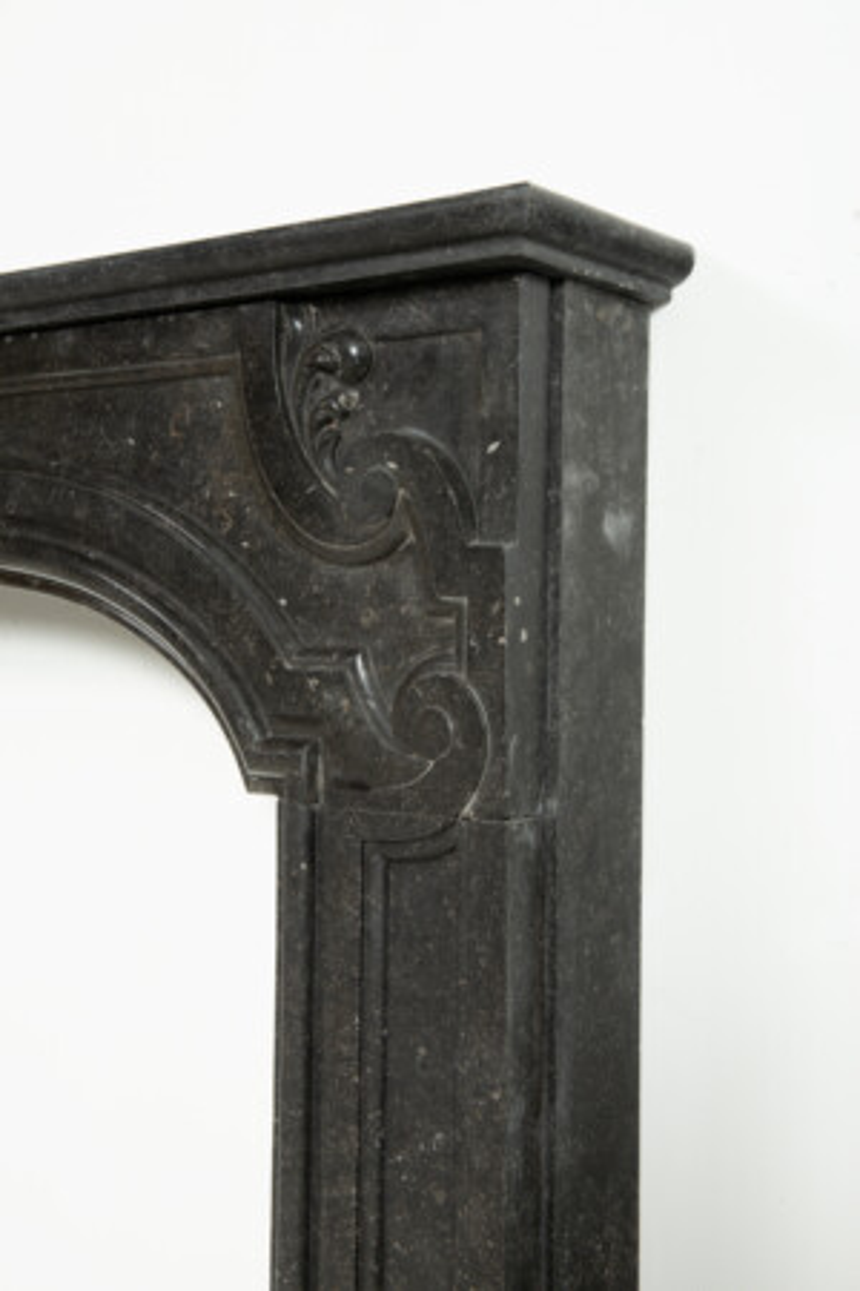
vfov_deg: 41.1
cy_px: 646
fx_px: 1720
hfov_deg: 28.1
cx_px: 430
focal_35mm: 48
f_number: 8
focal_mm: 48
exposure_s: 1/200
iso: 250
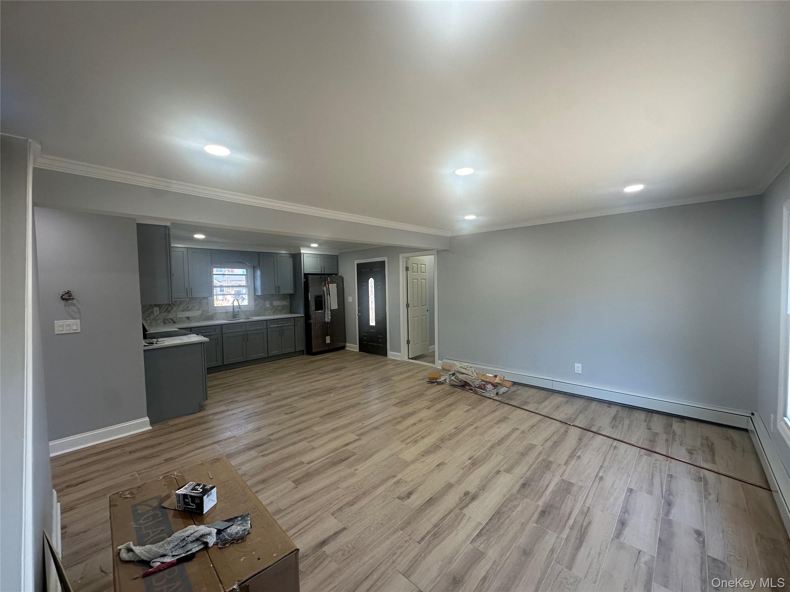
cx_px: 395
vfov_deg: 85.7
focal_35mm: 14
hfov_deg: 102.1
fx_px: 320
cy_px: 296
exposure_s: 1/120
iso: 160
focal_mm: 2.22
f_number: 2.2
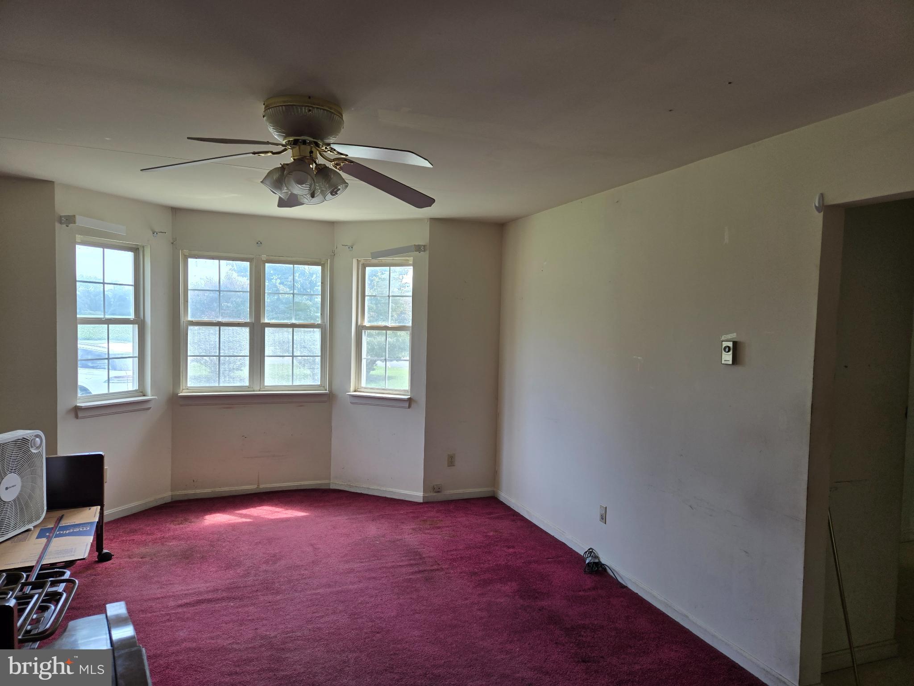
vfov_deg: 58.9
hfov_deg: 73.9
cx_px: 457
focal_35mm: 23
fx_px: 607
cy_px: 343
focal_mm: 5.4
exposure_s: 1/180
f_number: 1.8
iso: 50
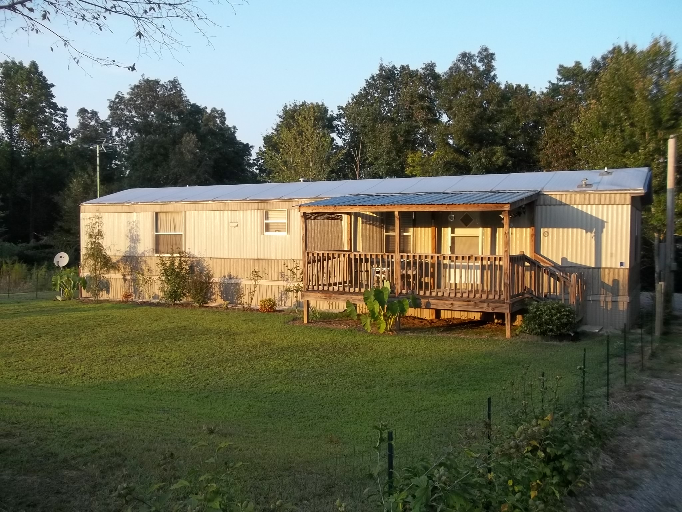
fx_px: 630
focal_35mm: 32
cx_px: 341
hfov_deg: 56.8
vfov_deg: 44.2
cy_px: 256
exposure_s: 1/250
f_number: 2.9
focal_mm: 5.7
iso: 80
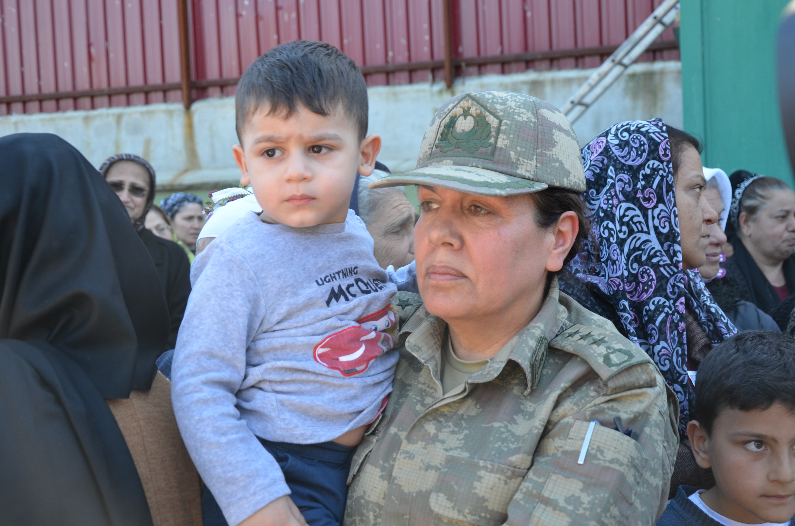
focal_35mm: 47
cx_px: 388
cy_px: 259
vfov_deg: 28.5
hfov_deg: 42.0
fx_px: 1036
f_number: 5
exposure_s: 1/100
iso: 200
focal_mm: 30
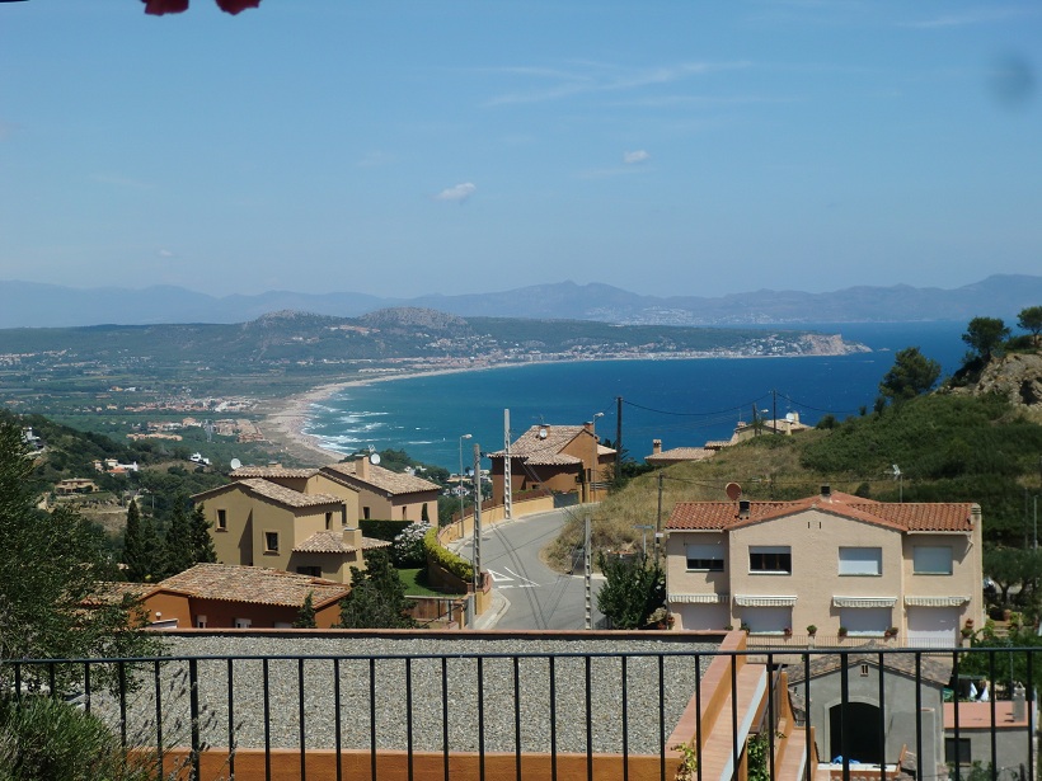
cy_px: 390
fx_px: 2649
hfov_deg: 22.3
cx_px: 521
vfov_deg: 16.8
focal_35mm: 88
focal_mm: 15.7
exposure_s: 1/800
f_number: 5.1
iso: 64
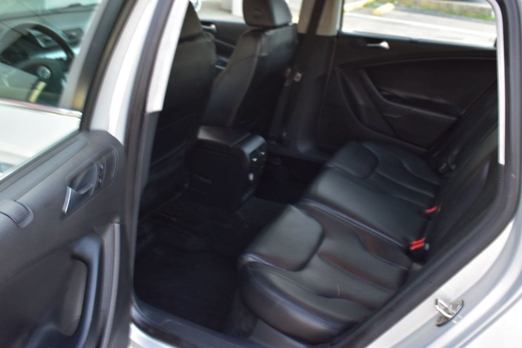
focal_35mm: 34
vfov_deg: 38.3
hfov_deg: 55.1
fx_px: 500
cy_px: 174
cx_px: 261
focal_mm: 23
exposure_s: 1/15
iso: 450
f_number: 6.3
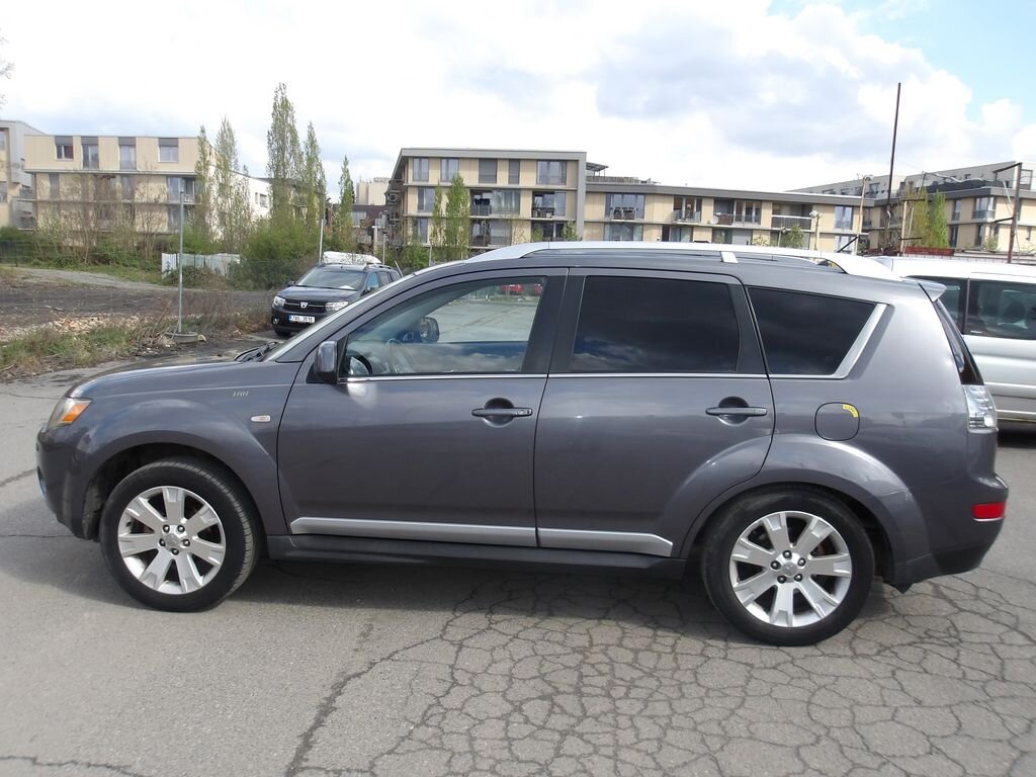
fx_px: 808
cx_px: 518
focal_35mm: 27
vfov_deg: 51.4
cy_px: 388
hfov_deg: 65.3
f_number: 3
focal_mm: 4.9
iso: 100
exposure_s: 1/711
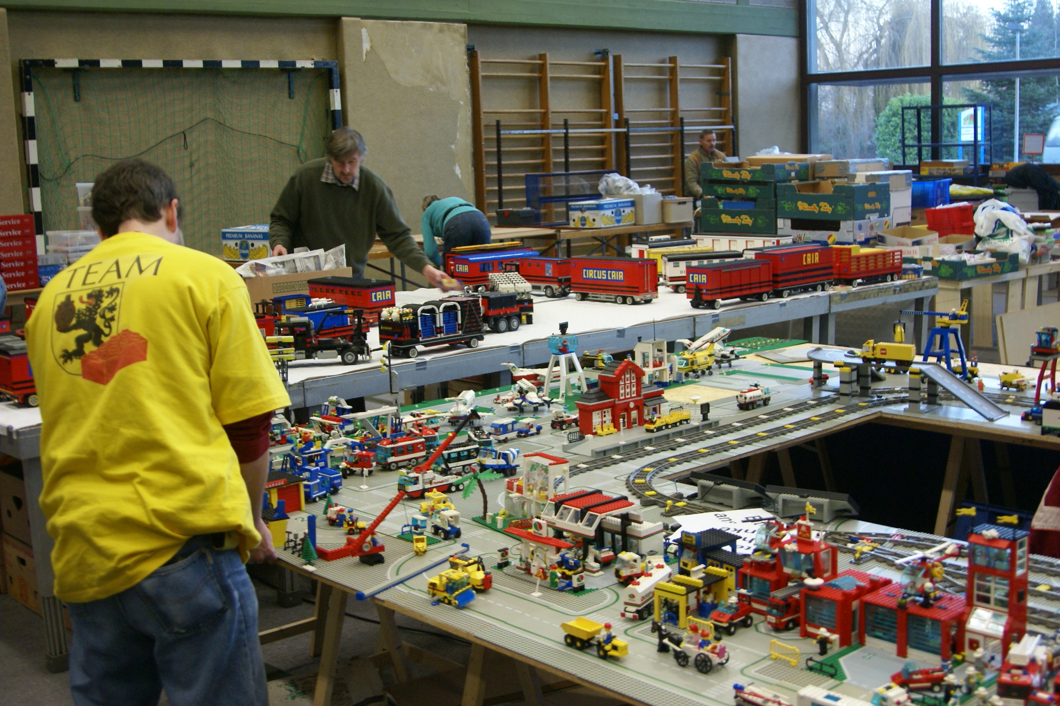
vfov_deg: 31.9
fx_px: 1237
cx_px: 530
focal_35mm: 42
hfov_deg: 46.4
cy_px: 353
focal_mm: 28
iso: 400
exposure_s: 1/30
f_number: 4
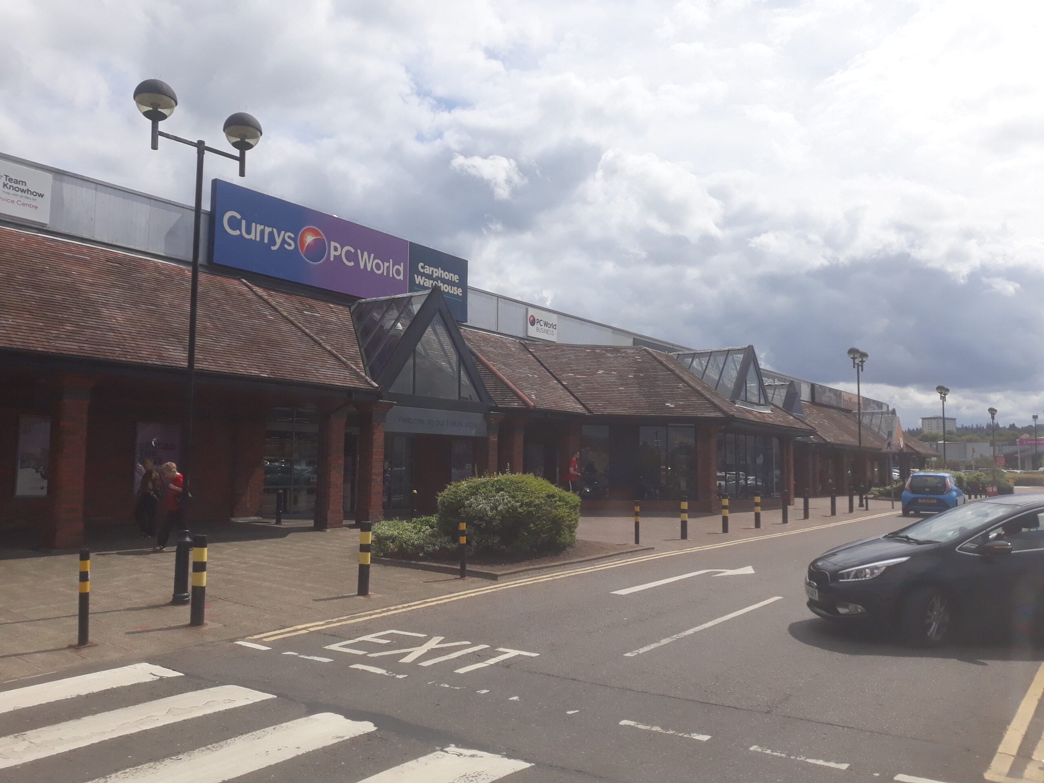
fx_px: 814
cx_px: 522
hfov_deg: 65.3
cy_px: 392
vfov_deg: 51.4
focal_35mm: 27
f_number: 1.7
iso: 40
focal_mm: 3.71
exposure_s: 1/3571
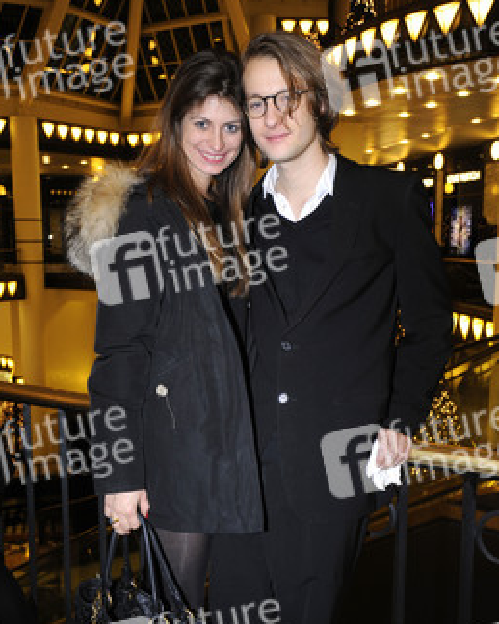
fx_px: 813
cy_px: 356
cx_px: 245
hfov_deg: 34.1
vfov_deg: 41.9
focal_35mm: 44
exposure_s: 1/40
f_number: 5.6
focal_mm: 38
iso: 1250
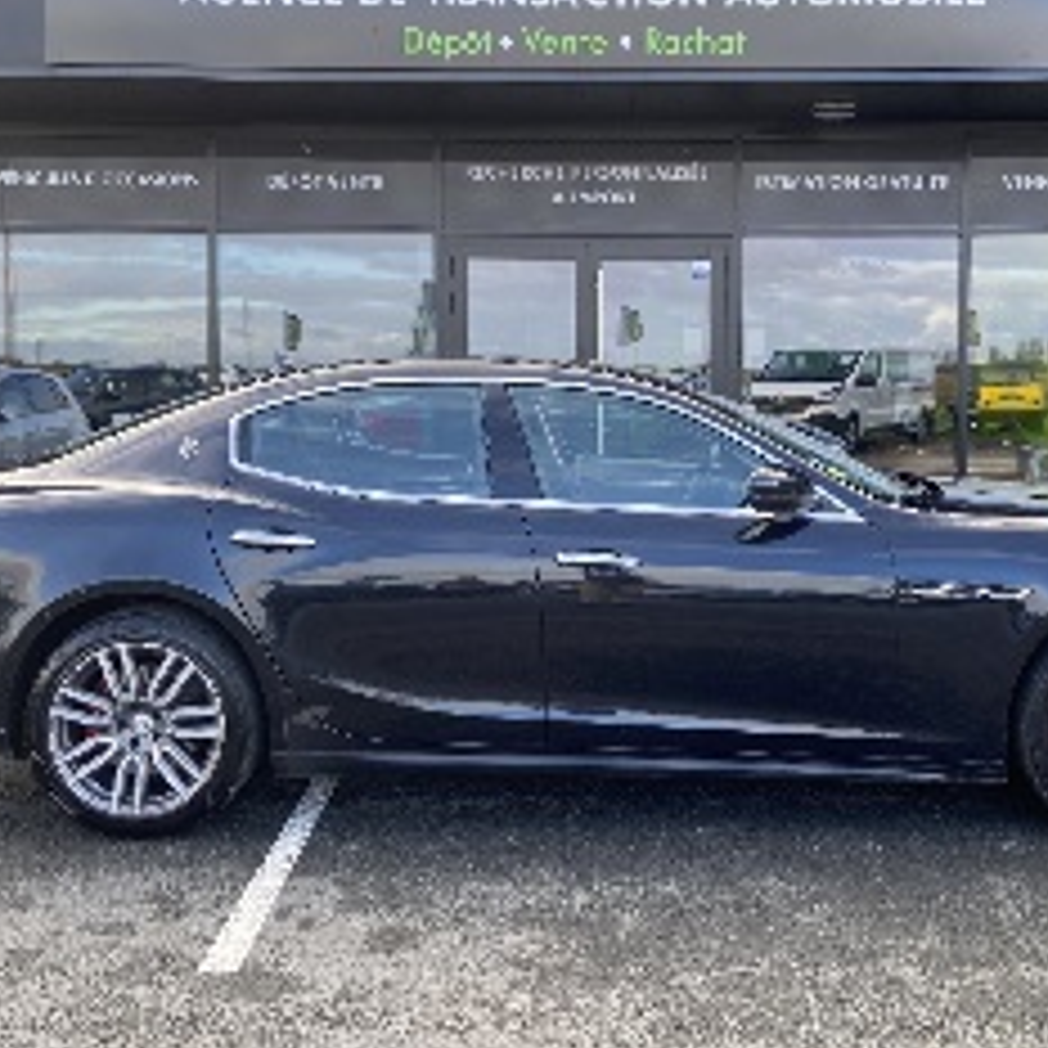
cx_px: 576
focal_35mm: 41
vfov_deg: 40.8
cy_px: 441
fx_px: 1404
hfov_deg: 40.9
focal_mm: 4.25
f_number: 1.8
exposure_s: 1/175
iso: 32
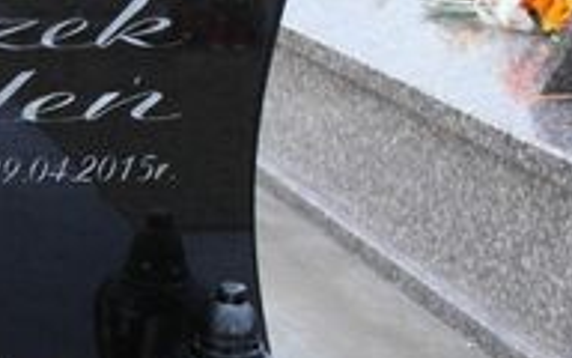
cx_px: -319
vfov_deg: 12.3
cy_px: 188
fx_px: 1652
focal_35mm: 106
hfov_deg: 17.4
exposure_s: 1/45
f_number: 2.7
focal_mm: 6.5
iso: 100
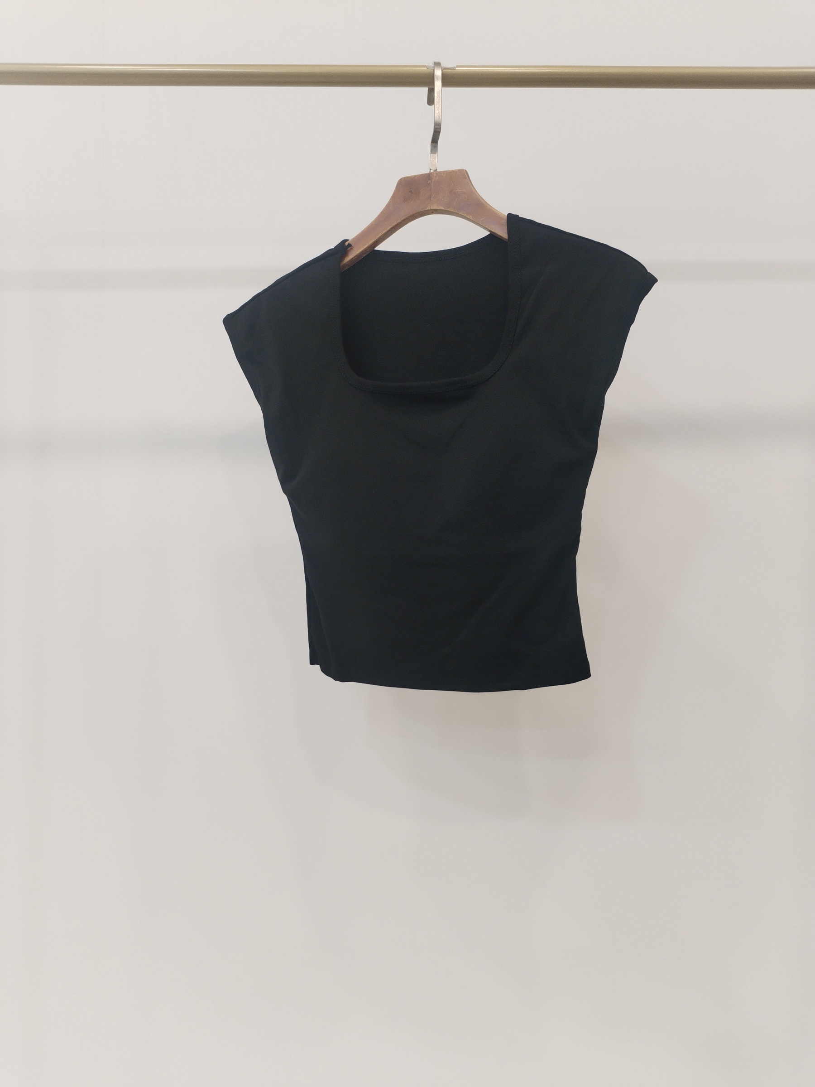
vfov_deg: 61.7
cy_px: 544
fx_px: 910
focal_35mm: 29
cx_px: 408
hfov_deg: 48.2
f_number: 1.8
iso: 394
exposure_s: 1/60
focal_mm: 4.75
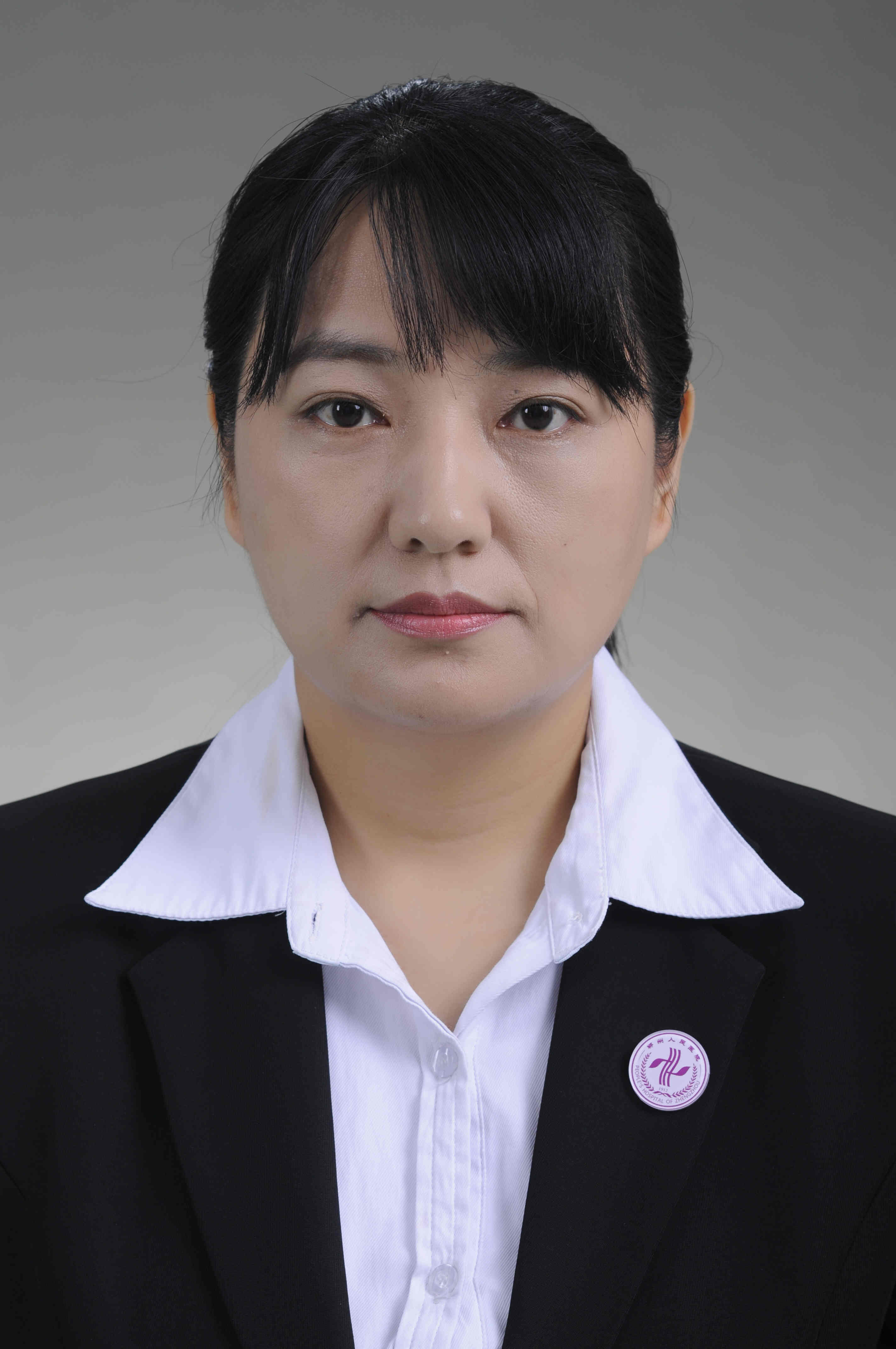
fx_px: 4772
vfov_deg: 16.1
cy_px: 674
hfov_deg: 10.7
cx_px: 448
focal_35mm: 128
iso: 160
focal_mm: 85
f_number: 5.6
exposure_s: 1/125
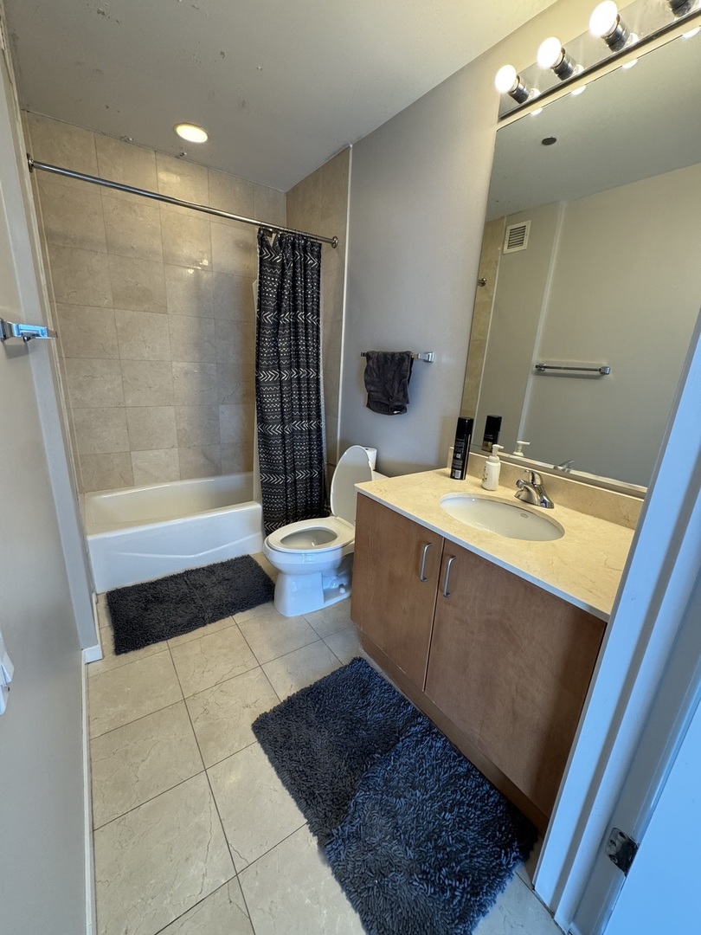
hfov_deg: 85.7
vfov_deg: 102.1
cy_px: 468
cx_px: 350
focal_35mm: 14
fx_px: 378
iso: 200
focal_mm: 2.22
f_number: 2.2
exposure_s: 1/120
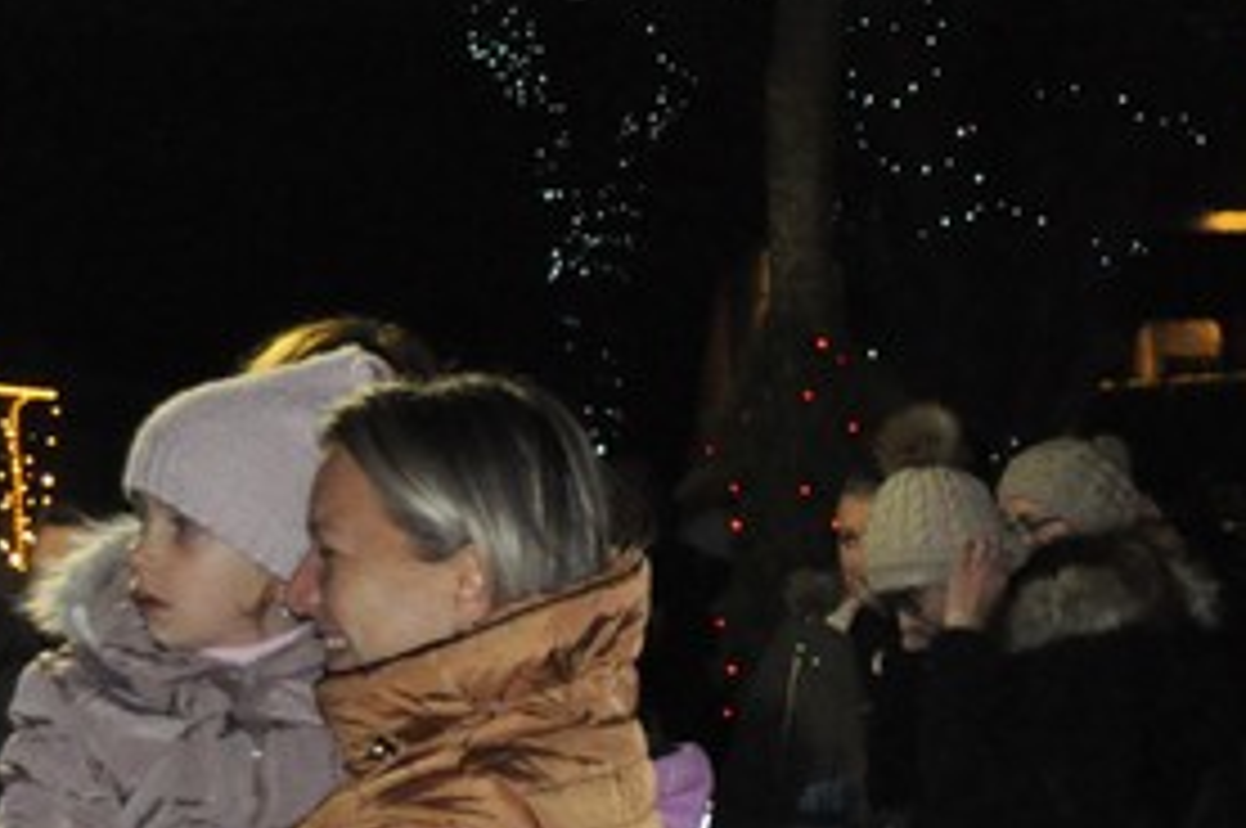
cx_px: 1489
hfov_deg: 14.0
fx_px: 4909
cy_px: 1123
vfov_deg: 9.4
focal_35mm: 142
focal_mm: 32
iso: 3200
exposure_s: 1/200
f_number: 5
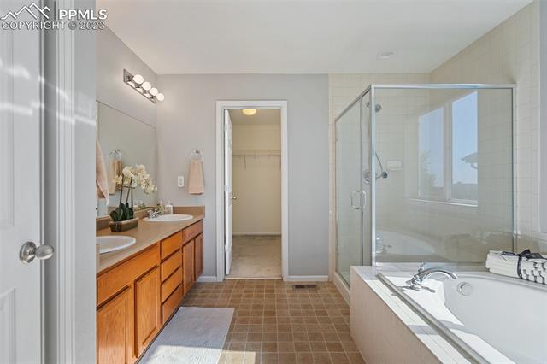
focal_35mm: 16
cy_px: 182
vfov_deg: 73.7
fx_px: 243
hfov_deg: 96.8
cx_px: 274
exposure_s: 1/45
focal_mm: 16
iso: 640
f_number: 6.7
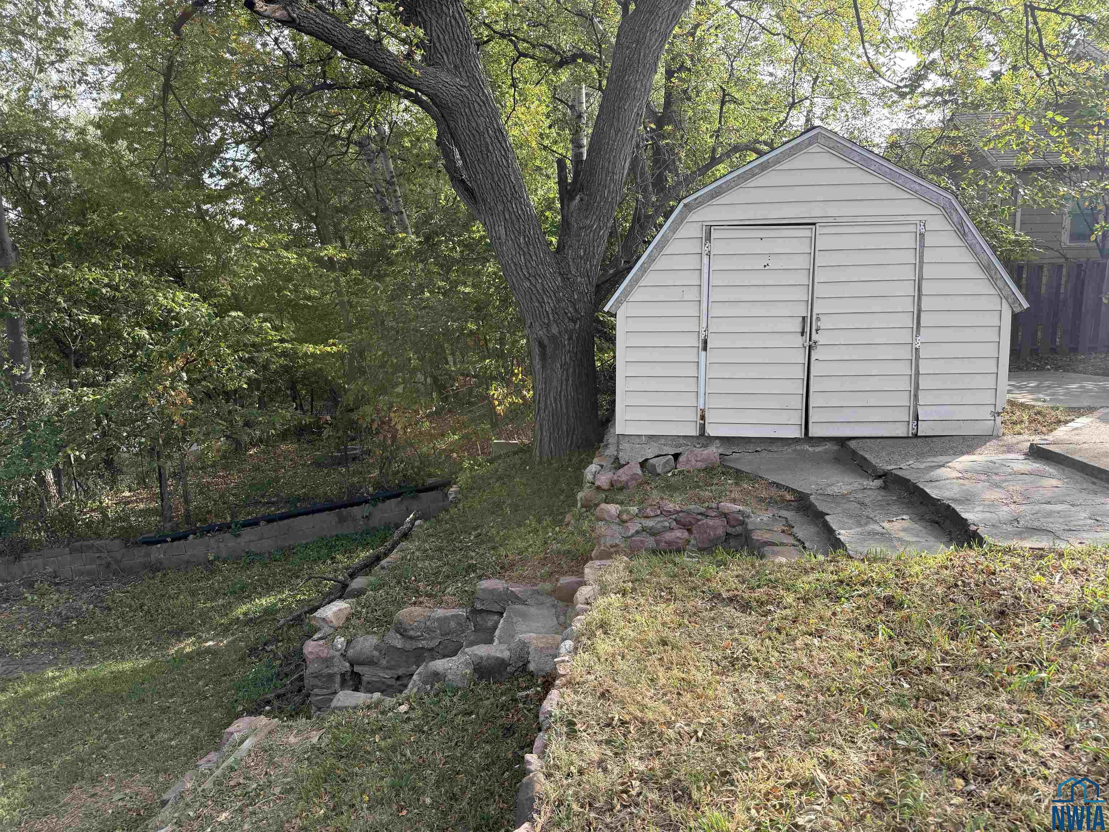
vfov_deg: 56.8
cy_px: 416
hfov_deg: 71.6
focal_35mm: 24
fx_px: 769
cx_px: 554
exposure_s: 1/1060
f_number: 1.78
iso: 100
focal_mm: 6.76
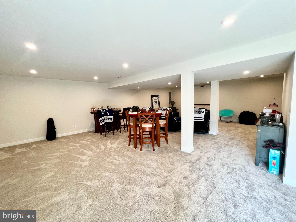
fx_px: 111
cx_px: 148
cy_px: 111
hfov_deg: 106.2
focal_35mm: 13
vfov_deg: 89.9
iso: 200
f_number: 1.8
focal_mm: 1.57
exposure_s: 1/120
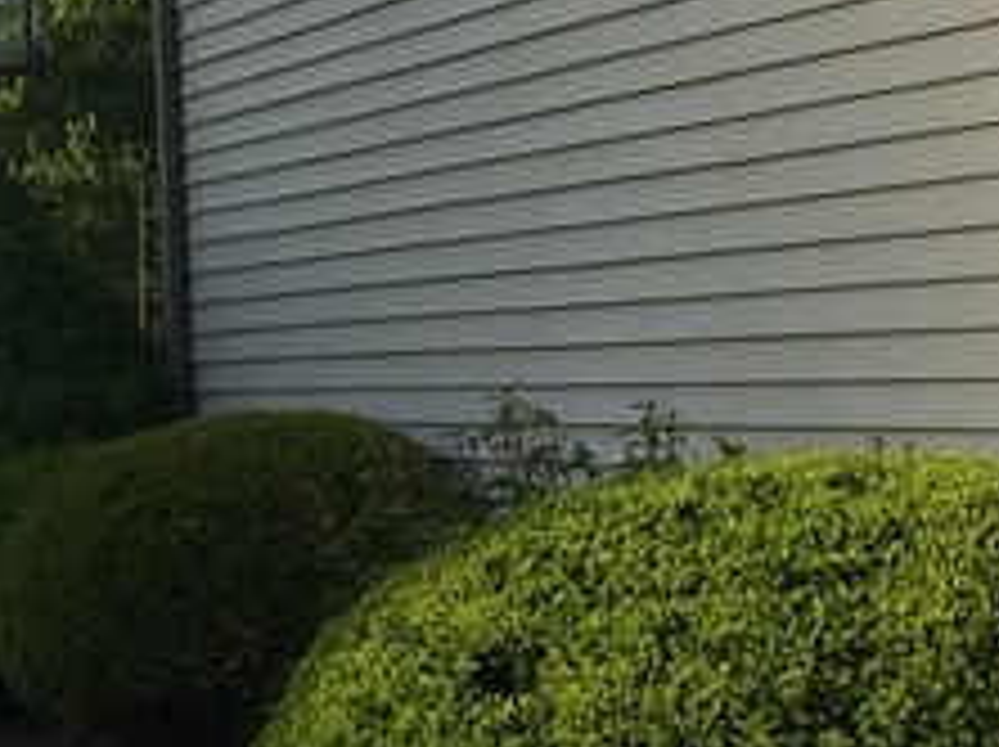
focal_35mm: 134
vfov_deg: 11.0
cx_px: 423
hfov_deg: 14.7
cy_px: 328
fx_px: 3863
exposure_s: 1/1520
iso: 32
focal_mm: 4.15
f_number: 2.2
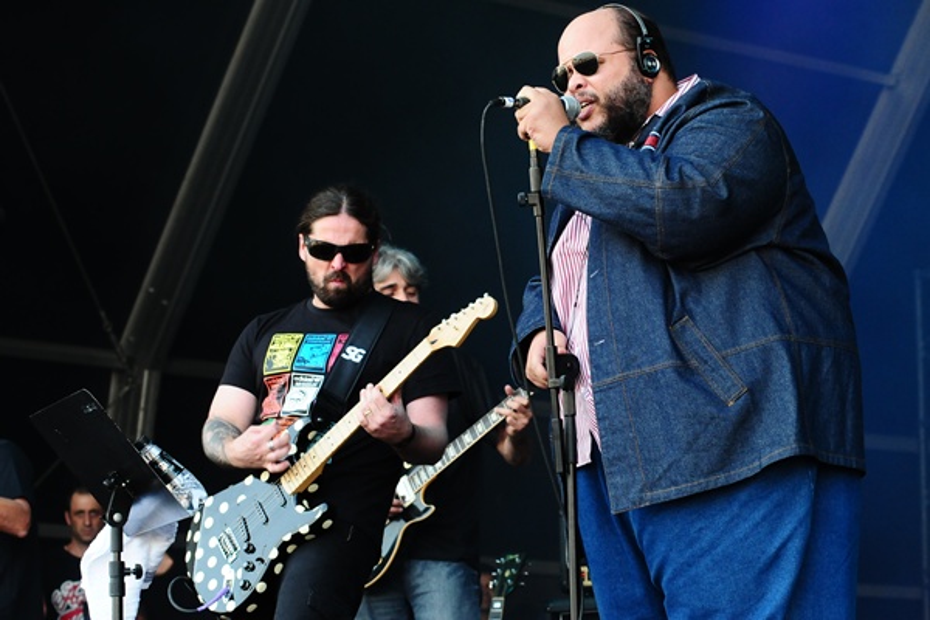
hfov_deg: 17.1
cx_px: 465
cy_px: 310
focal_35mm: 120
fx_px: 3100
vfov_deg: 11.4
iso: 1000
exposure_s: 1/250
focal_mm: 80
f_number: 5.6
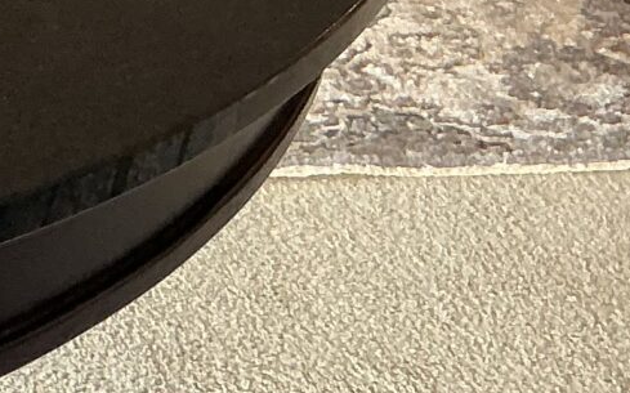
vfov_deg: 8.1
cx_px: -866
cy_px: 362
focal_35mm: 161
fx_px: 2763
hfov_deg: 11.0
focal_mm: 3
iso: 64
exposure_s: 1/60
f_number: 1.8
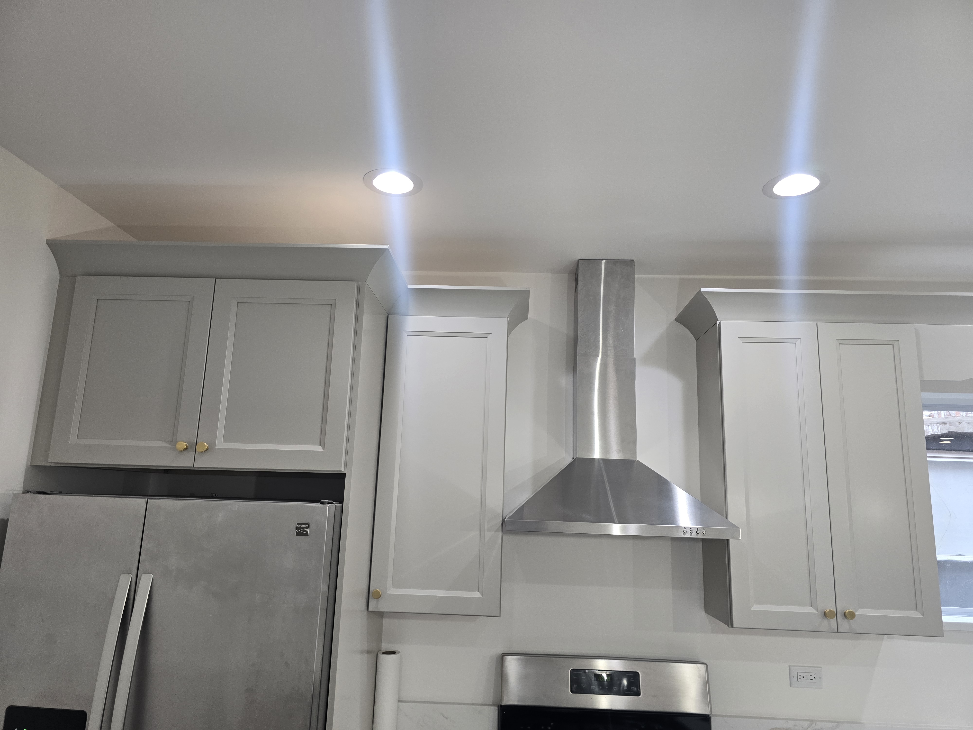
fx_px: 646
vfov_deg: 58.9
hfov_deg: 73.9
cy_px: 365
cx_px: 486
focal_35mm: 23
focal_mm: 6.3
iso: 160
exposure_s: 1/120
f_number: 1.7
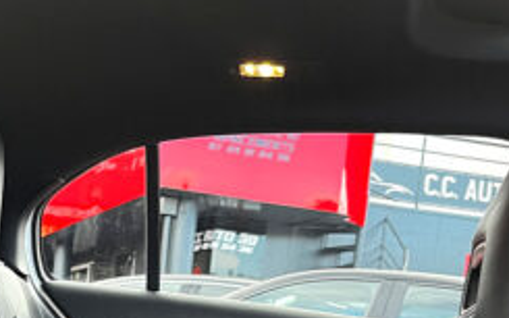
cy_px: 472
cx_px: 47
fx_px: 985
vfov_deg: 16.7
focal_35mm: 71
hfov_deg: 27.9
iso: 125
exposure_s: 1/64
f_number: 1.6
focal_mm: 5.1
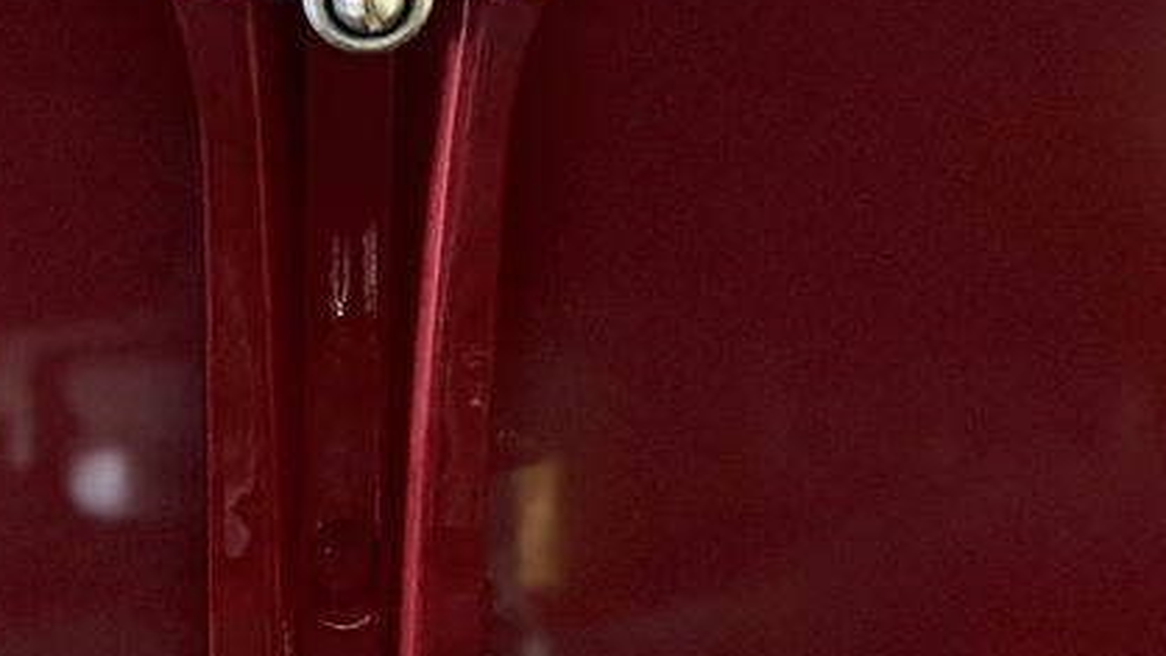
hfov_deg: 20.4
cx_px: 318
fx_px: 3215
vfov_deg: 11.6
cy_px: 497
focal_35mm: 104
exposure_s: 1/15
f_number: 2
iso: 1250
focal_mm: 6
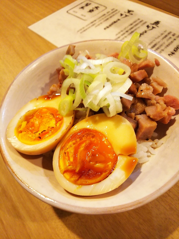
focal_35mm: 22
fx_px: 152
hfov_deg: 61.1
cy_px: 120
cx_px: 90
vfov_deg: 76.4
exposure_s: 1/30
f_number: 1.94
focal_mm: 3.4
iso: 200
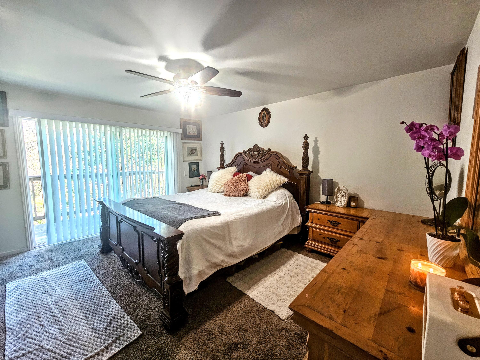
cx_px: 240
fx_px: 180
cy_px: 180
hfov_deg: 106.2
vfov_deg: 89.9
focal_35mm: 13
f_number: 2.2
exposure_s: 1/60
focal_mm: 2.2
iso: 200
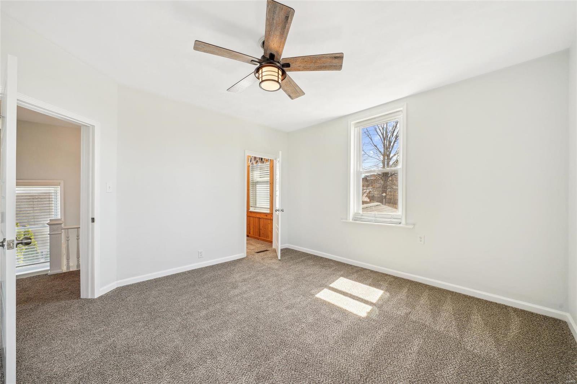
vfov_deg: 85.4
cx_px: 288
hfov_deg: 108.4
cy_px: 192
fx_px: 208
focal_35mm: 13
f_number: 8
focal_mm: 13
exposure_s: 1/125
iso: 400
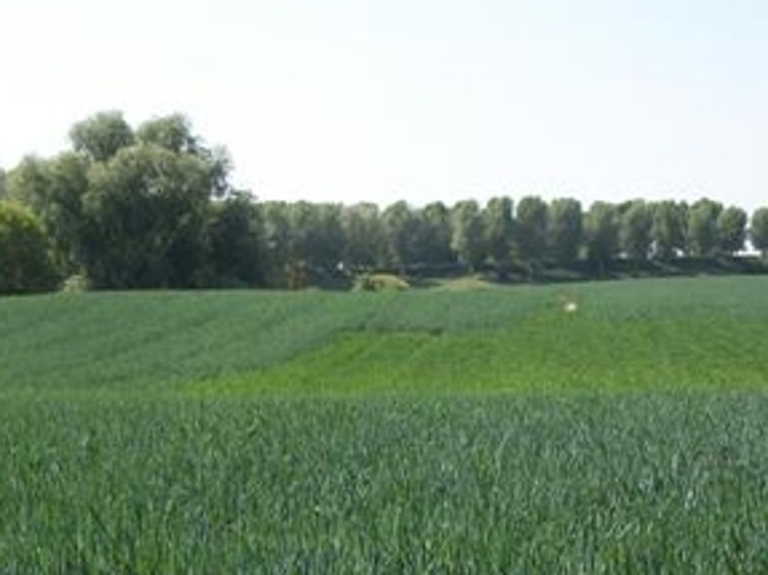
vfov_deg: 21.8
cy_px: 401
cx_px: 369
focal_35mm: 67
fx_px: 1486
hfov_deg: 29.0
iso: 80
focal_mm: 5.7
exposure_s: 1/1000
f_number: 2.9
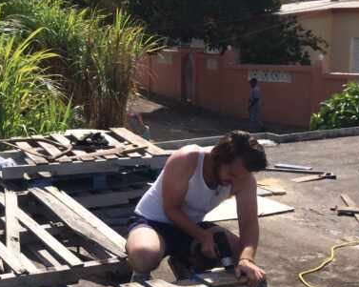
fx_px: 711
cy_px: 173
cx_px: -42
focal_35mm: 67
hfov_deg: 26.0
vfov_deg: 22.7
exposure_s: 1/3731
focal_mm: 4.15
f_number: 2.2
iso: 32
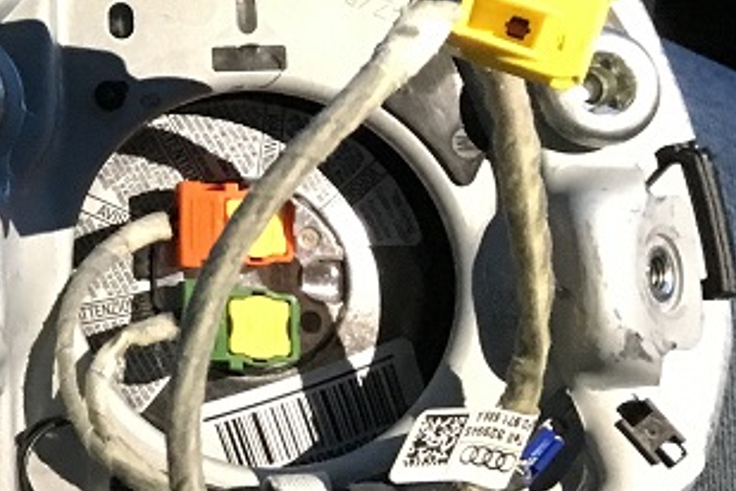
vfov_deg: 13.3
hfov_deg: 18.2
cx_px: -367
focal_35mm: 100
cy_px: -114
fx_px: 2044
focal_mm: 4.15
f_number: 2.2
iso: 200
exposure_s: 1/17
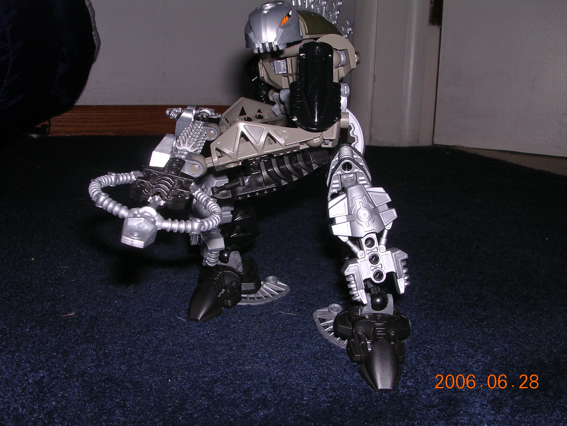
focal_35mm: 38
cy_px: 213
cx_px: 284
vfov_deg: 37.7
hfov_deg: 49.0
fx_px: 622
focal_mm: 5.8
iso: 100
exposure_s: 1/60.1
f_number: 5.6
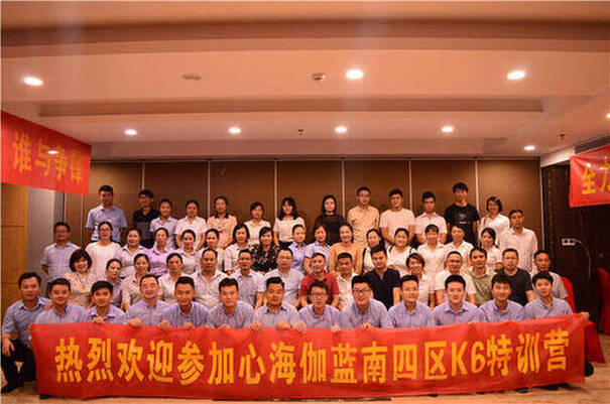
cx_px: 305
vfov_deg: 47.8
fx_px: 457
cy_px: 202
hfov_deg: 67.5
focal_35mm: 27
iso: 1000
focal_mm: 18
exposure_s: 1/30
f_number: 3.5
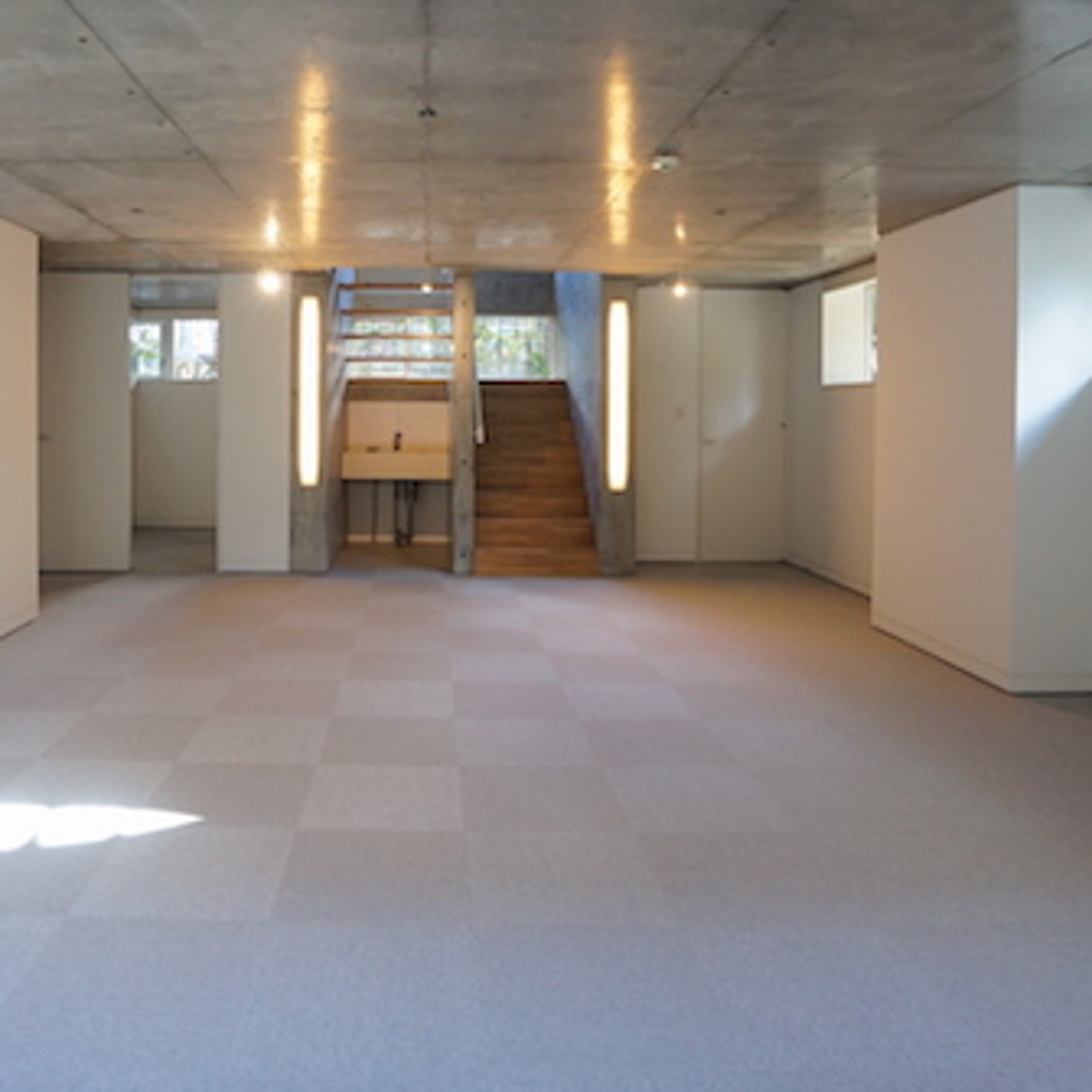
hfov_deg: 64.2
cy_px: 434
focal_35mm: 24
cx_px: 417
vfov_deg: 64.4
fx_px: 857
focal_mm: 10
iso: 800
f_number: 4
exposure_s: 1/60
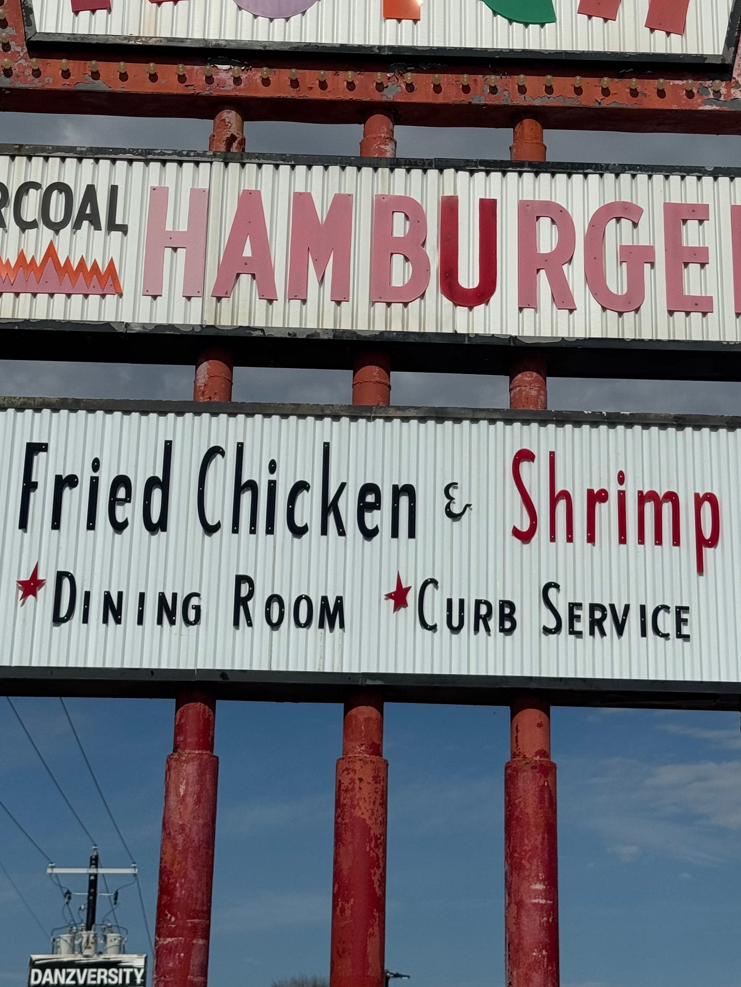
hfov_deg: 19.1
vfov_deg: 25.1
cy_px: 284
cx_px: 441
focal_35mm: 77
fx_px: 2198
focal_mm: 6.76
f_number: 1.78
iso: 50
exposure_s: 1/15385
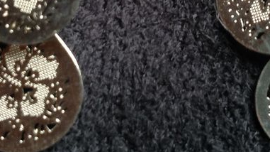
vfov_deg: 11.6
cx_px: 150
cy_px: -81
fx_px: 716
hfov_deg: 21.4
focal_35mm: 100
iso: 50
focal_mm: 4.28
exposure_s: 1/20
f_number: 2.4
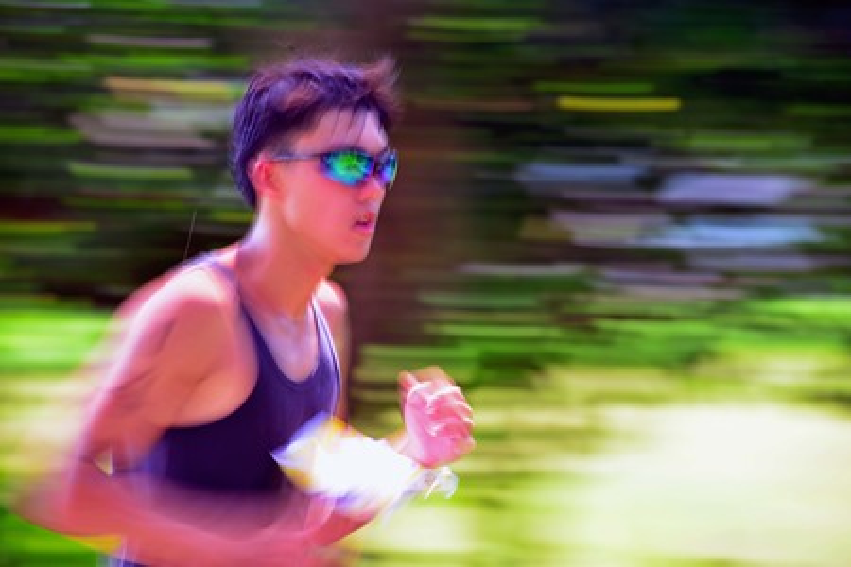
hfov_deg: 10.3
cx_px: 426
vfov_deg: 6.9
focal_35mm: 200
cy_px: 284
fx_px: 4727
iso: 200
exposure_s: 1/15
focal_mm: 200
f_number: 9
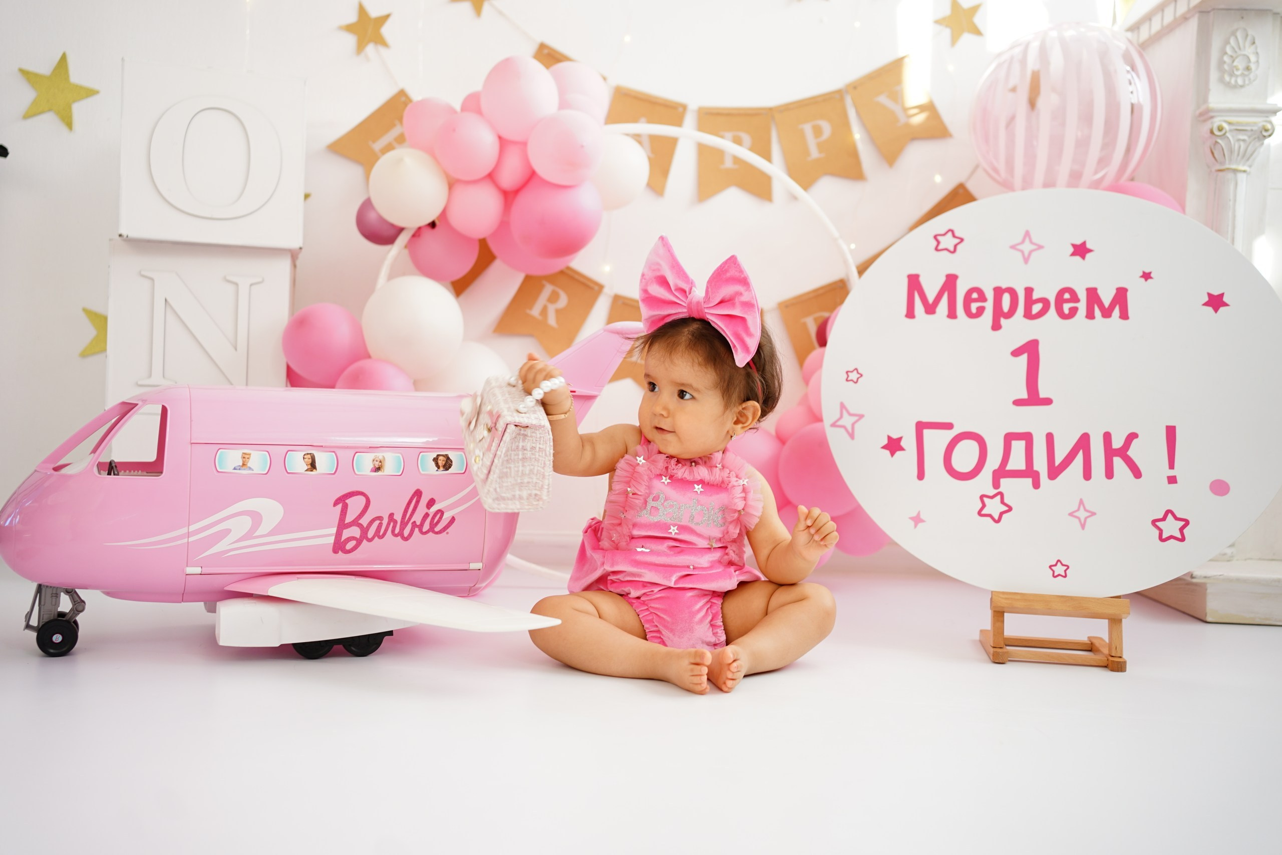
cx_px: 641
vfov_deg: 37.9
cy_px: 428
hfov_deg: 54.4
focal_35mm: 35
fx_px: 1246
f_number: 2.8
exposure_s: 1/160
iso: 200
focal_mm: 35
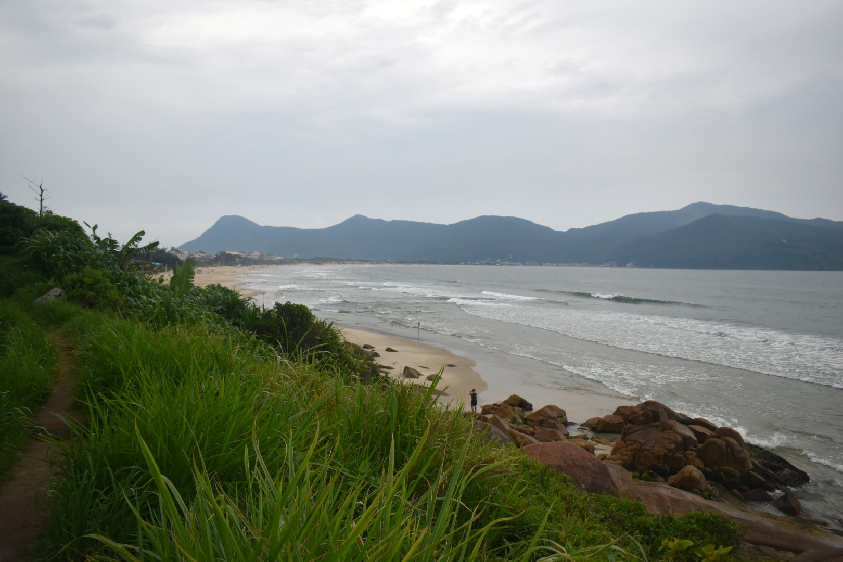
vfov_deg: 47.9
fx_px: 632
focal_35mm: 27
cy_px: 281
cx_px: 422
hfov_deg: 67.4
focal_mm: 18
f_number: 4.5
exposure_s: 1/1000
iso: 400
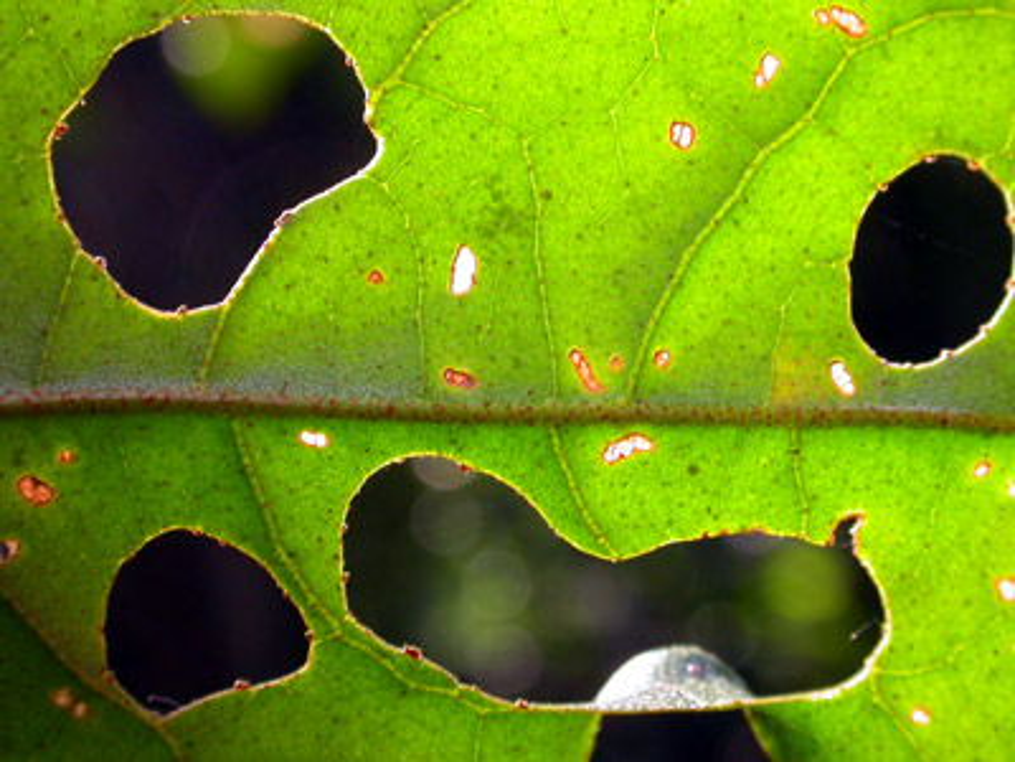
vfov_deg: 18.9
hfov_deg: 25.0
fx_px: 2287
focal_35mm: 78
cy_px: 381
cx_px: 508
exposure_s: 1/63.6
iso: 100
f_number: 5
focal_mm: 16.2
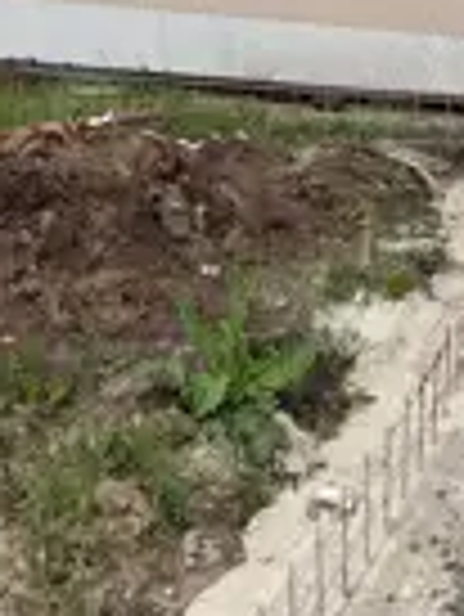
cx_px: 306
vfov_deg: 21.7
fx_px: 1410
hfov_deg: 18.6
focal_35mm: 79
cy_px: -238
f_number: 1.8
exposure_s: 1/656
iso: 100
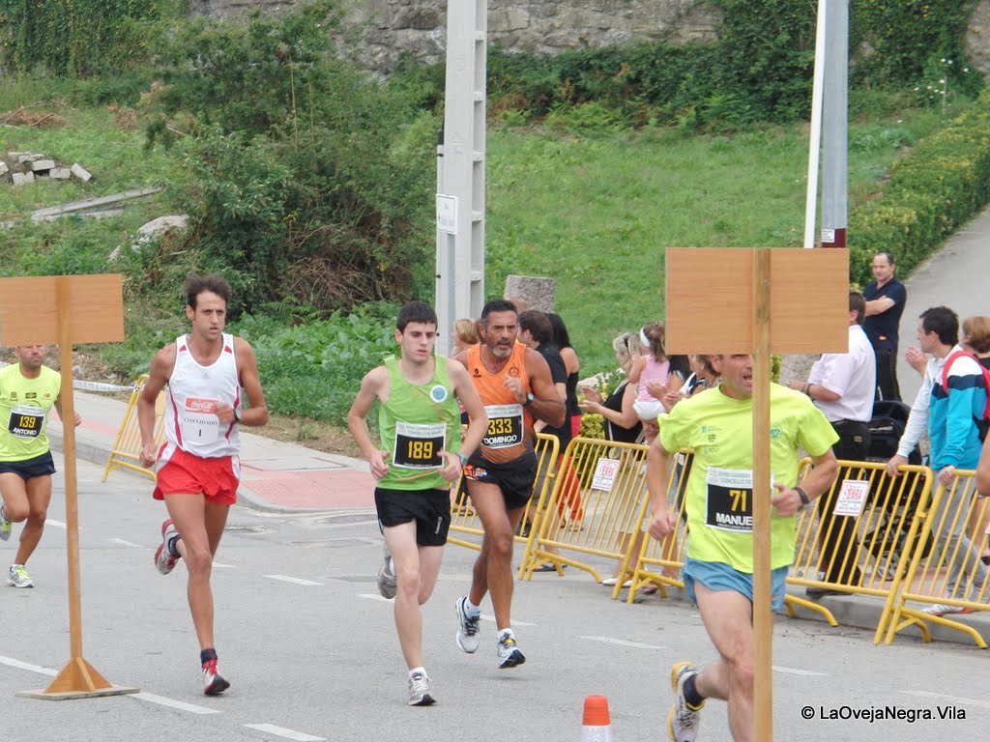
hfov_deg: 13.0
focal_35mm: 152
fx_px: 4347
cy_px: 371
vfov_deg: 9.8
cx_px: 495
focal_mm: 26.9
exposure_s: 1/250
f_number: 4.2
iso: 100
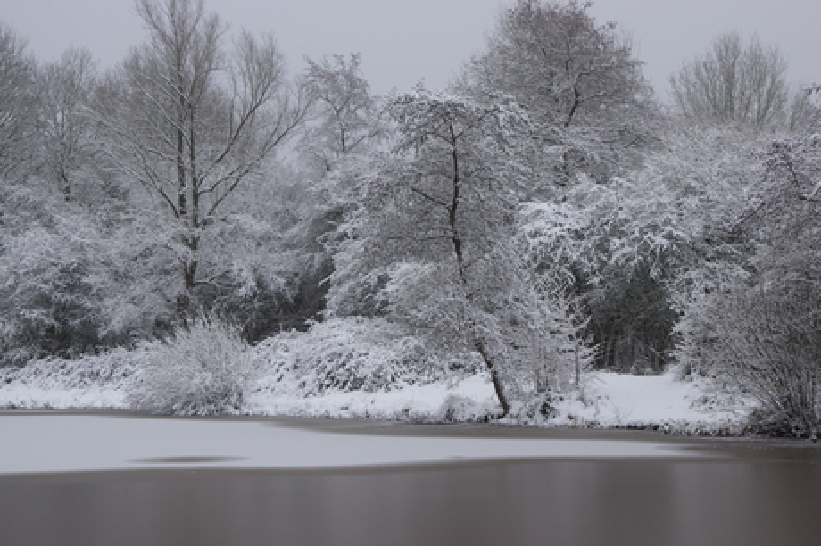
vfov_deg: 18.2
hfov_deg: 27.0
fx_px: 1709
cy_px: 273
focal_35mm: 75
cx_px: 410
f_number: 11
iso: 200
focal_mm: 50
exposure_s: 1/100
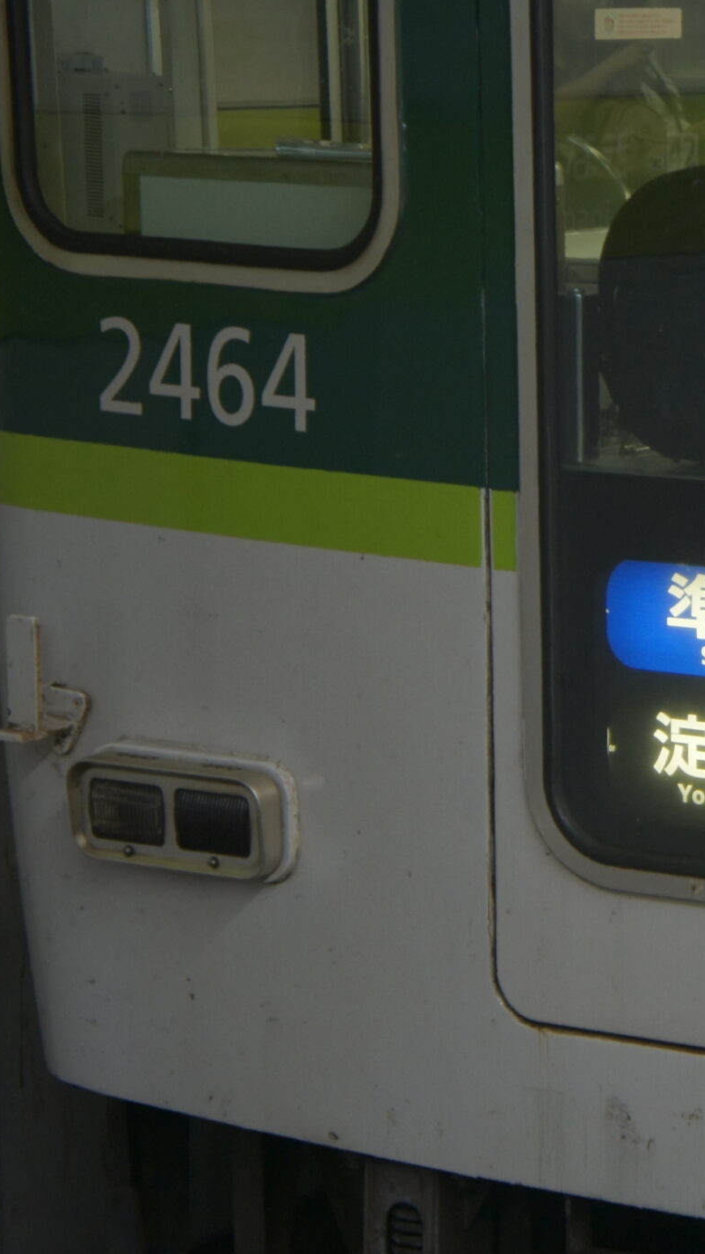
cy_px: 710
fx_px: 3956
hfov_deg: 10.0
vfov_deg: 18.0
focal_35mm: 119
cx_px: 888
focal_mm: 41
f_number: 4.5
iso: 800
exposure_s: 1/30
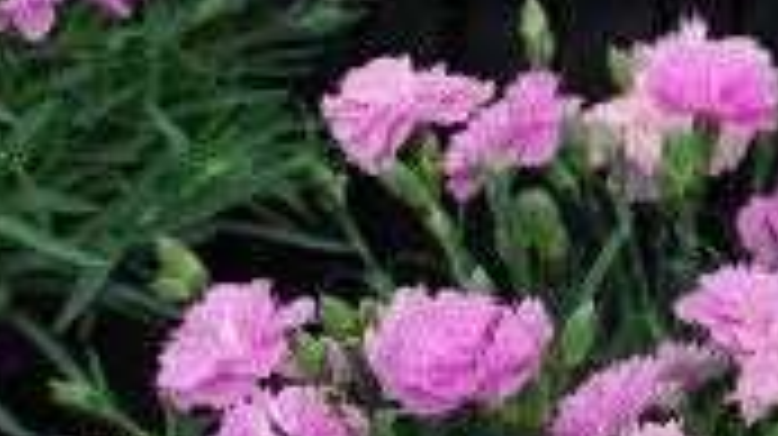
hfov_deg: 17.1
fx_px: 2556
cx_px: 648
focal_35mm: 124
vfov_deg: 9.6
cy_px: 562
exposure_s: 1/100
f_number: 5
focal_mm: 34
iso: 200
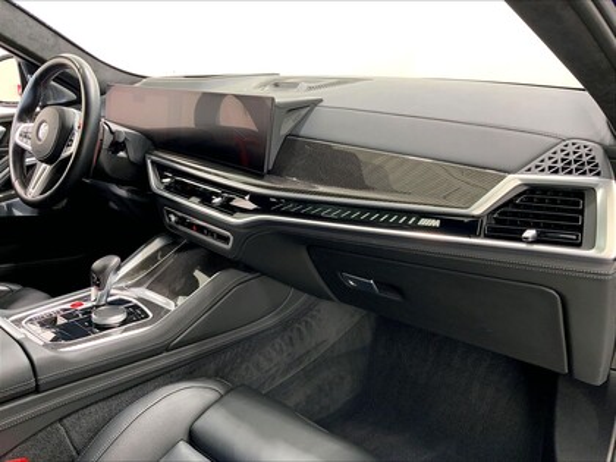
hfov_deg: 61.7
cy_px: 231
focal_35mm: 29
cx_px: 308
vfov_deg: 48.2
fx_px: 516
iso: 64
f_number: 1.8
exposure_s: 1/80
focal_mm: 3
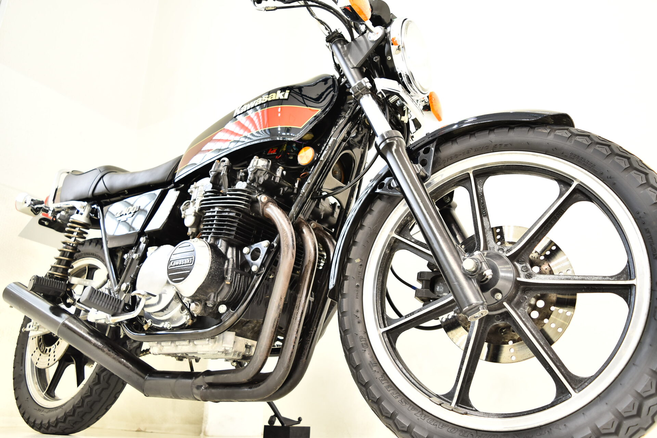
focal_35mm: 30
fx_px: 548
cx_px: 328
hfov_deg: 61.9
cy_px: 219
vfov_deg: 43.6
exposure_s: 1/25
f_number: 3.5
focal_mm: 20
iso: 320
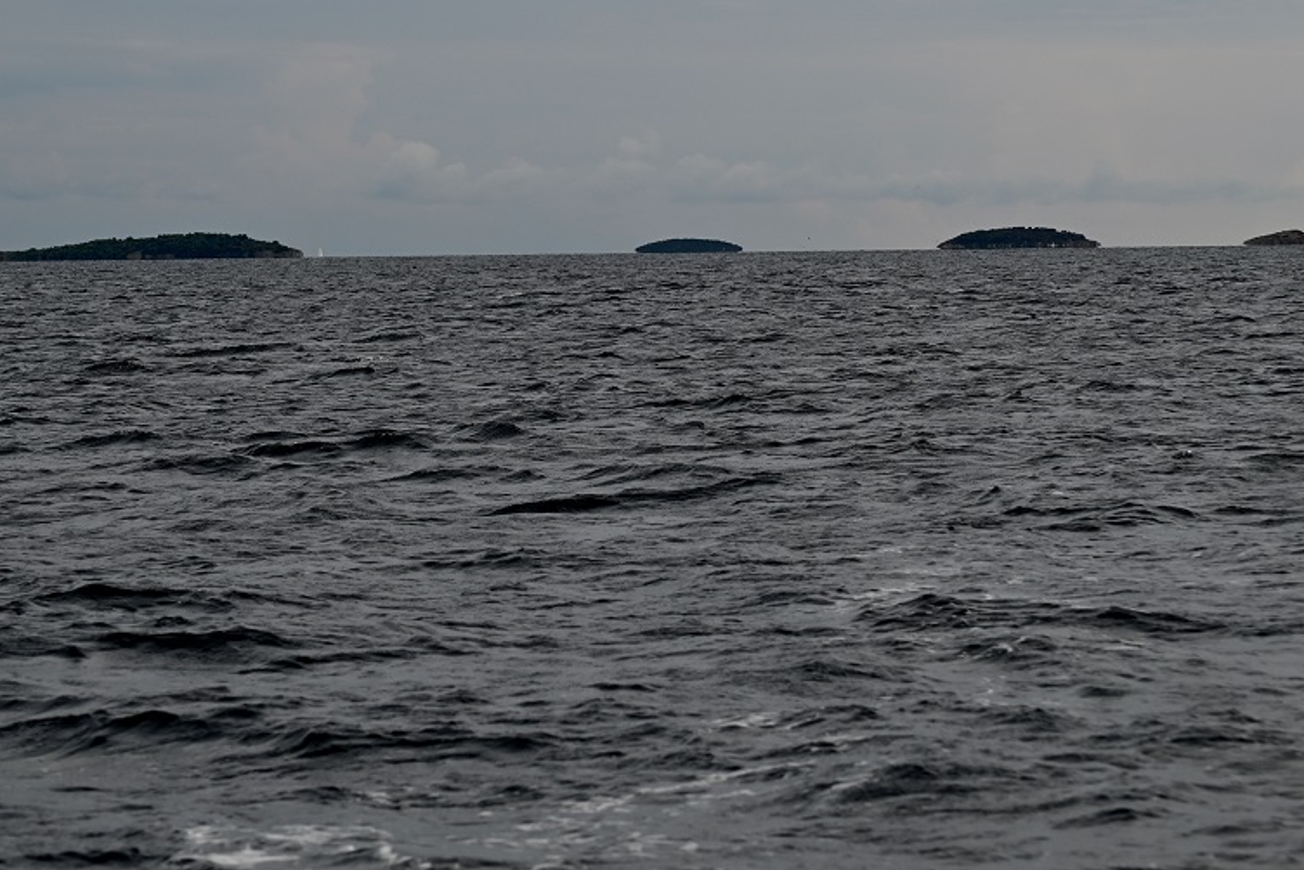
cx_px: 664
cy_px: 264
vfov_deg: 8.6
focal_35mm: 159
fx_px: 5761
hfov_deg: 12.9
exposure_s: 1/500
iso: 200
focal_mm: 92
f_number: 5.6
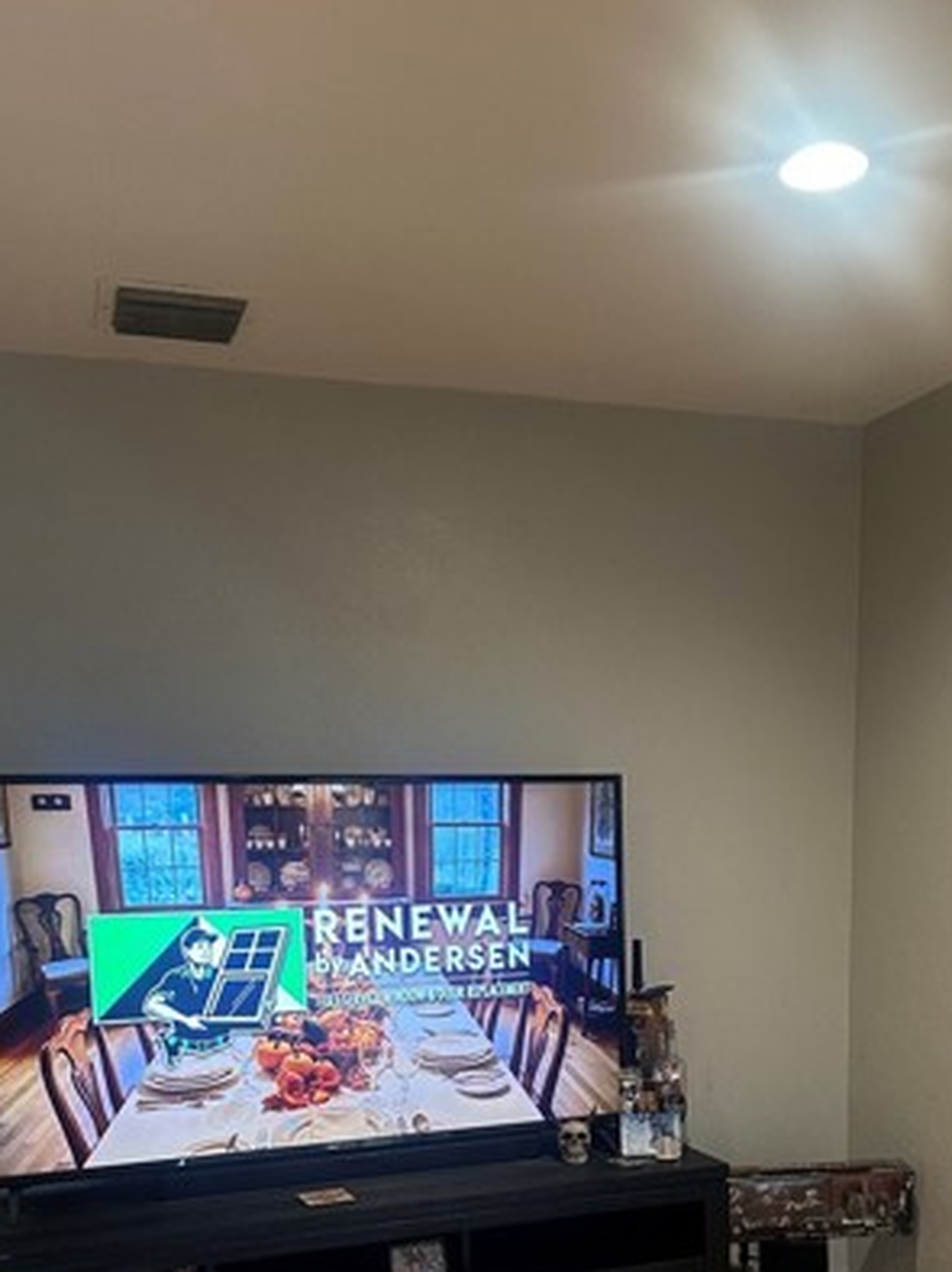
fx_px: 1432
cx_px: 584
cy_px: 1007
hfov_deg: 36.6
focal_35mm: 39
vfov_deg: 45.6
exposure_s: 1/60
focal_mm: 6.86
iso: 250
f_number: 1.78
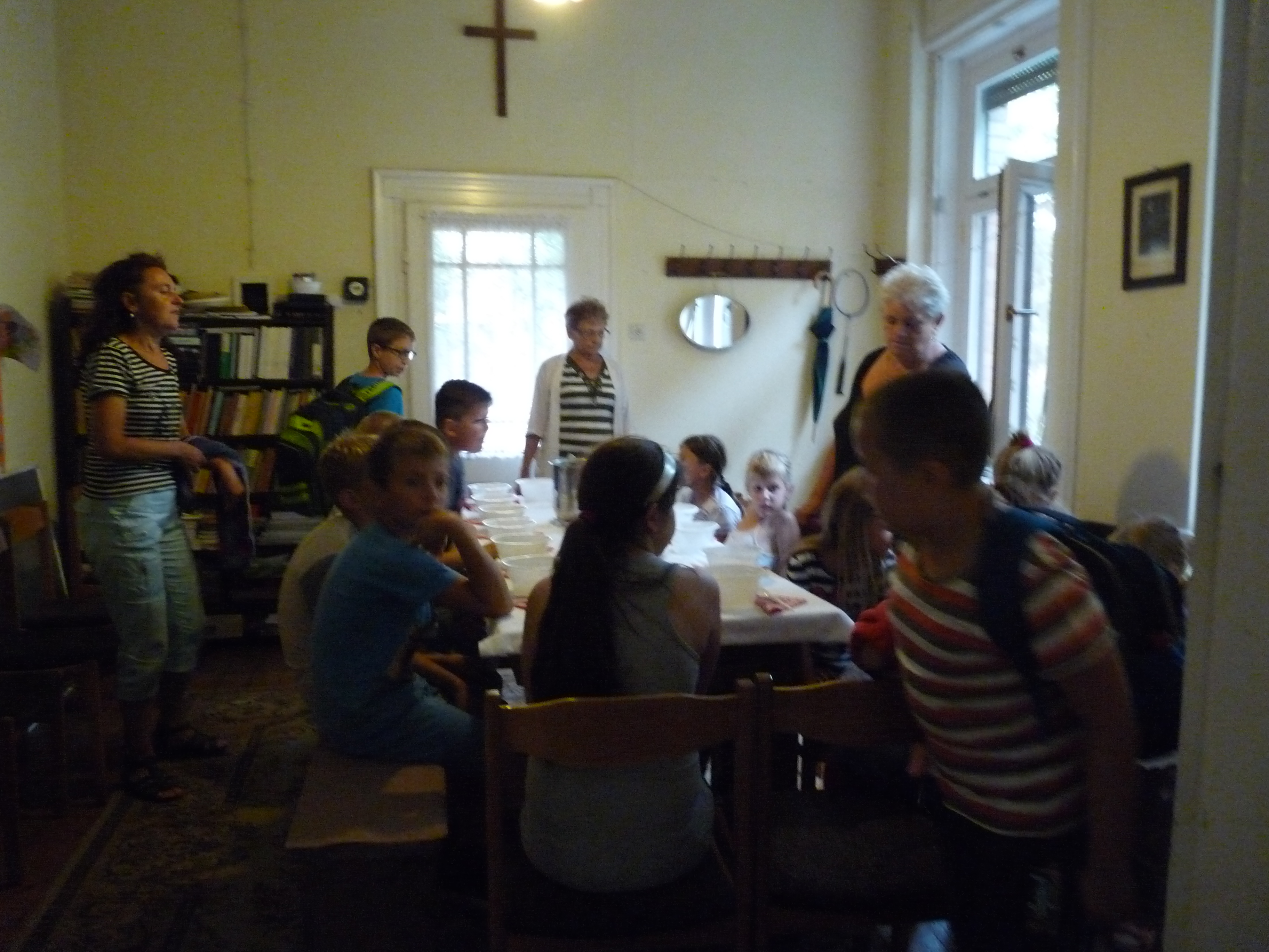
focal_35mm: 27
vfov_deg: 51.4
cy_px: 476
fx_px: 990
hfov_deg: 65.3
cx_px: 634
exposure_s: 1/20
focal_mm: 4.8
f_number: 2.8
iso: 800
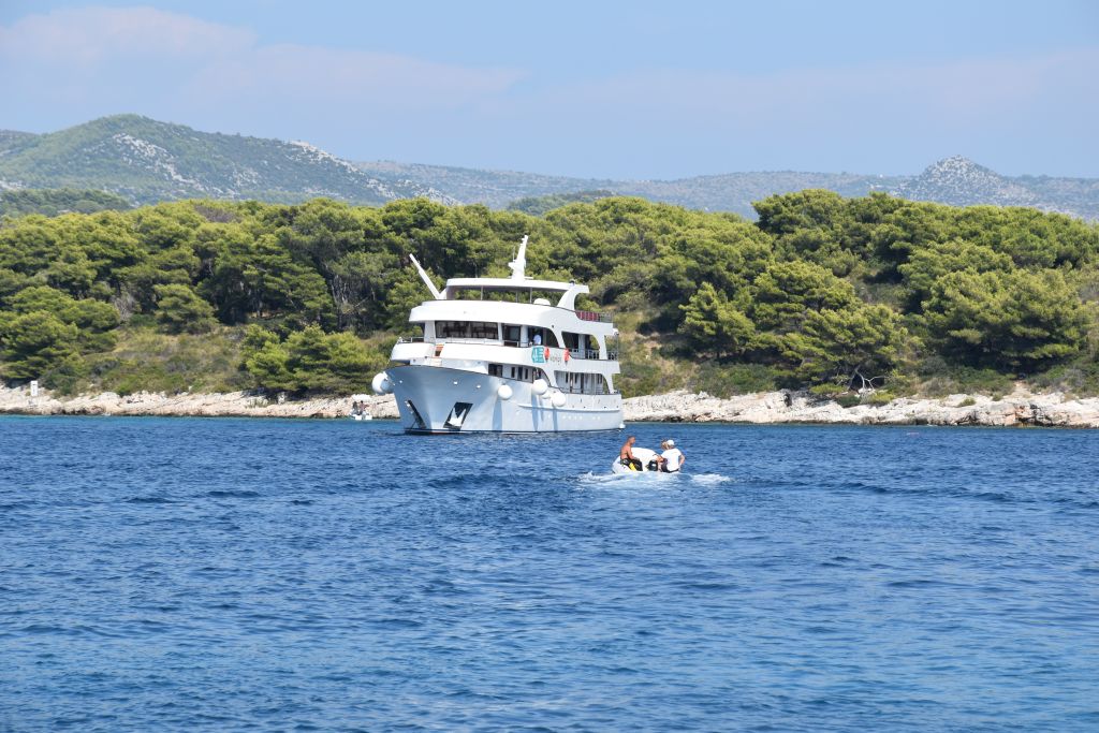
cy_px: 366
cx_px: 550
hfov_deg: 13.0
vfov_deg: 8.7
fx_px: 4808
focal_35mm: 158
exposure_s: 1/400
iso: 200
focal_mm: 105
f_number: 10
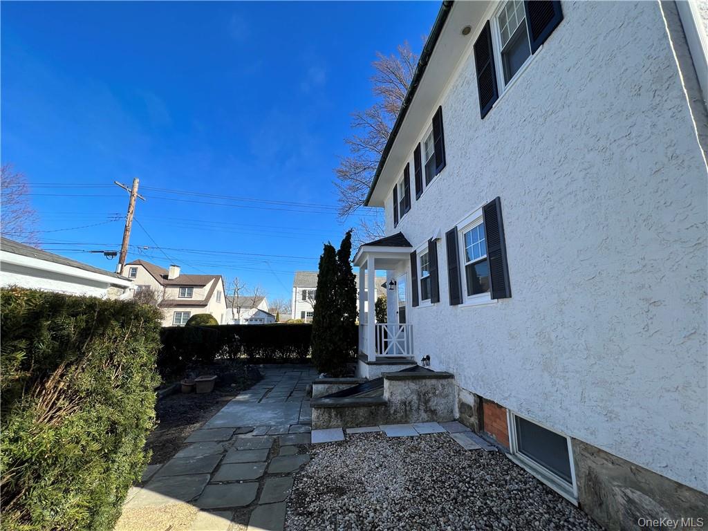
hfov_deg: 106.2
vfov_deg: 89.9
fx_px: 266
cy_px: 266
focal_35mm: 13
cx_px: 354
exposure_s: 1/853
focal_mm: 1.57
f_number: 1.8
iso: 32
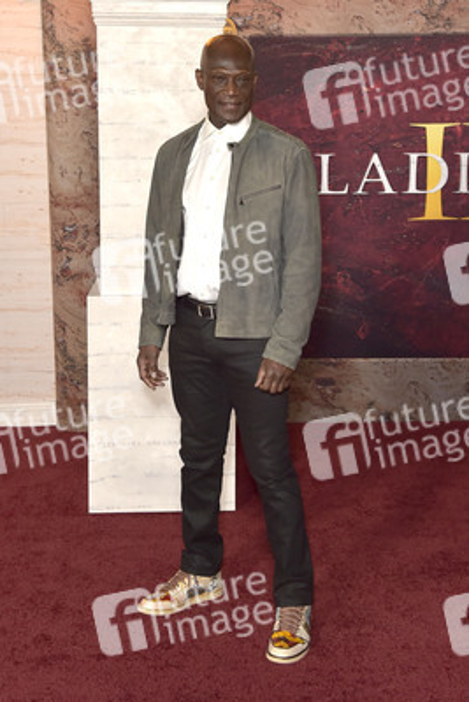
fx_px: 937
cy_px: 351
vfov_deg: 41.1
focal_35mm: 48
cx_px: 234
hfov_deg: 28.1
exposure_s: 1/250
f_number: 5.6
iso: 1000
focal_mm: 48
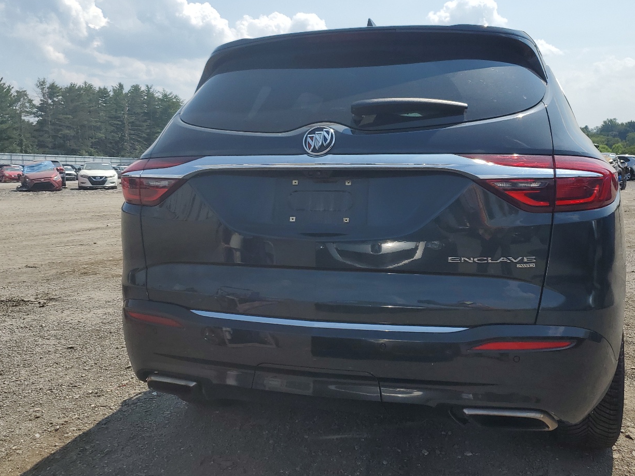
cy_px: 213
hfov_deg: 53.9
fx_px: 624
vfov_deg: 41.7
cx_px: 343
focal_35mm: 34
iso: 50
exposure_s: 1/5000
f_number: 1.5
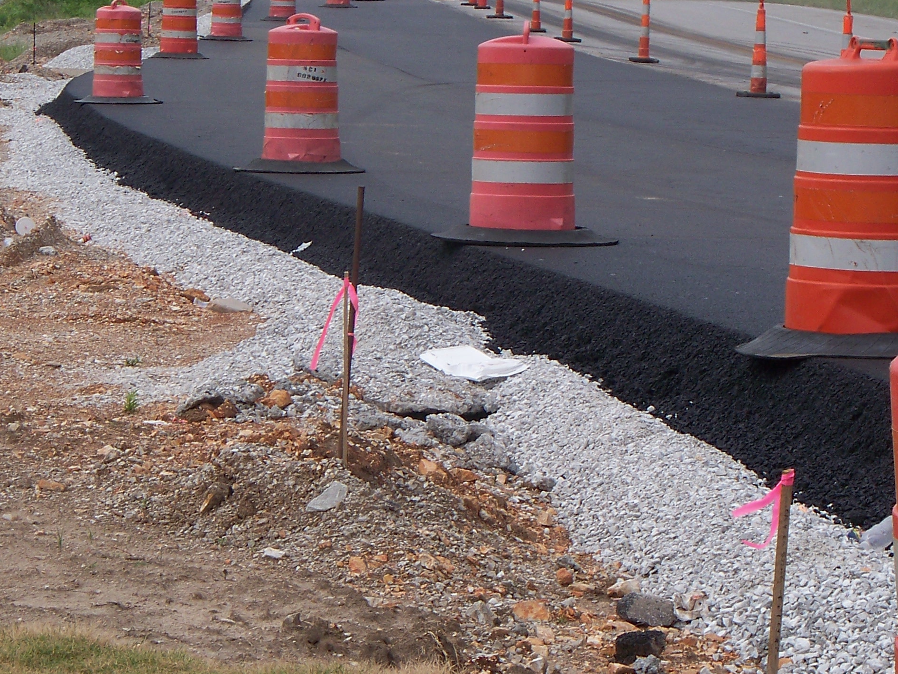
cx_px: 331
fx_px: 4384
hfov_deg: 11.7
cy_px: 316
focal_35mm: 169
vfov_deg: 8.8
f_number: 5.6
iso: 64
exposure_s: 1/250
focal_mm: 16.86
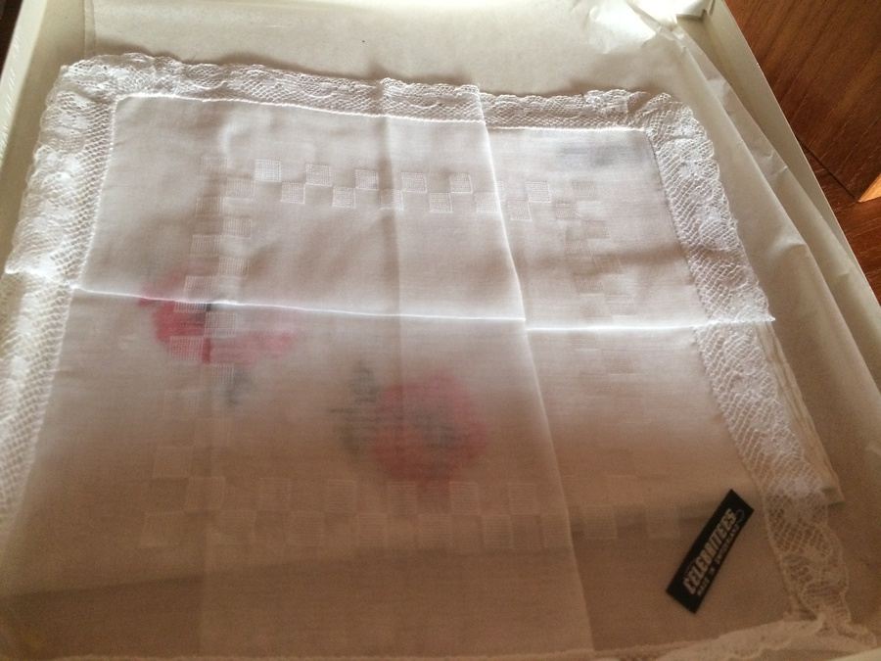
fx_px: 764
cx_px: 440
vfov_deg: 46.8
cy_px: 330
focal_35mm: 30
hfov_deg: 60.0
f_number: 2.2
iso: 160
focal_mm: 4.12
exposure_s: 1/30
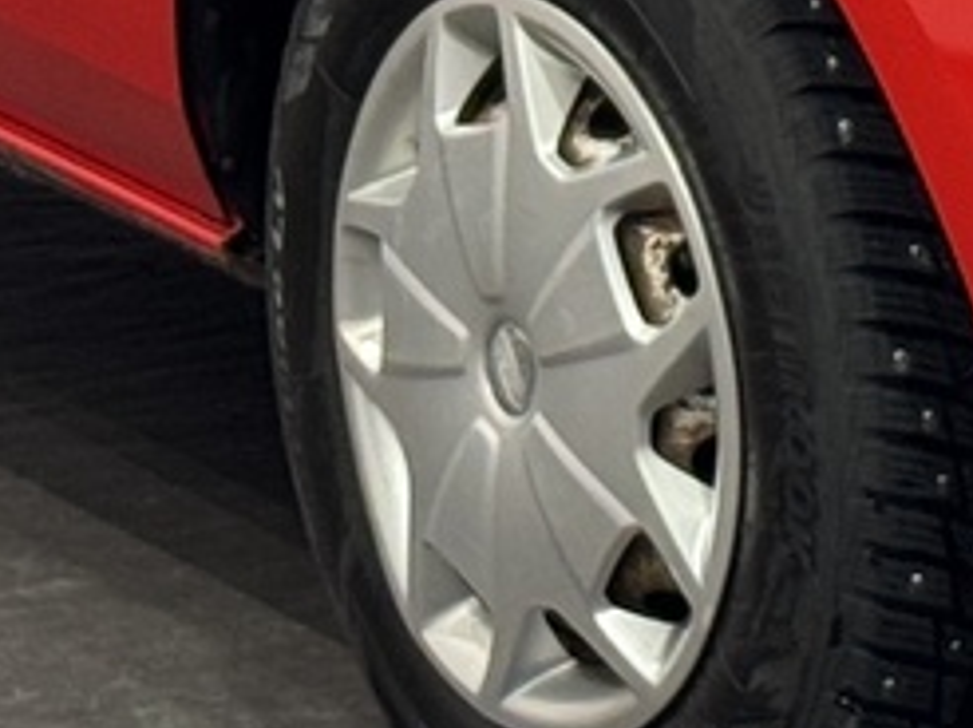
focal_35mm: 281
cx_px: 1060
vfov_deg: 5.2
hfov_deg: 7.0
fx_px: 7891
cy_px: -688
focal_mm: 6.76
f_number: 1.78
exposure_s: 1/50
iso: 64
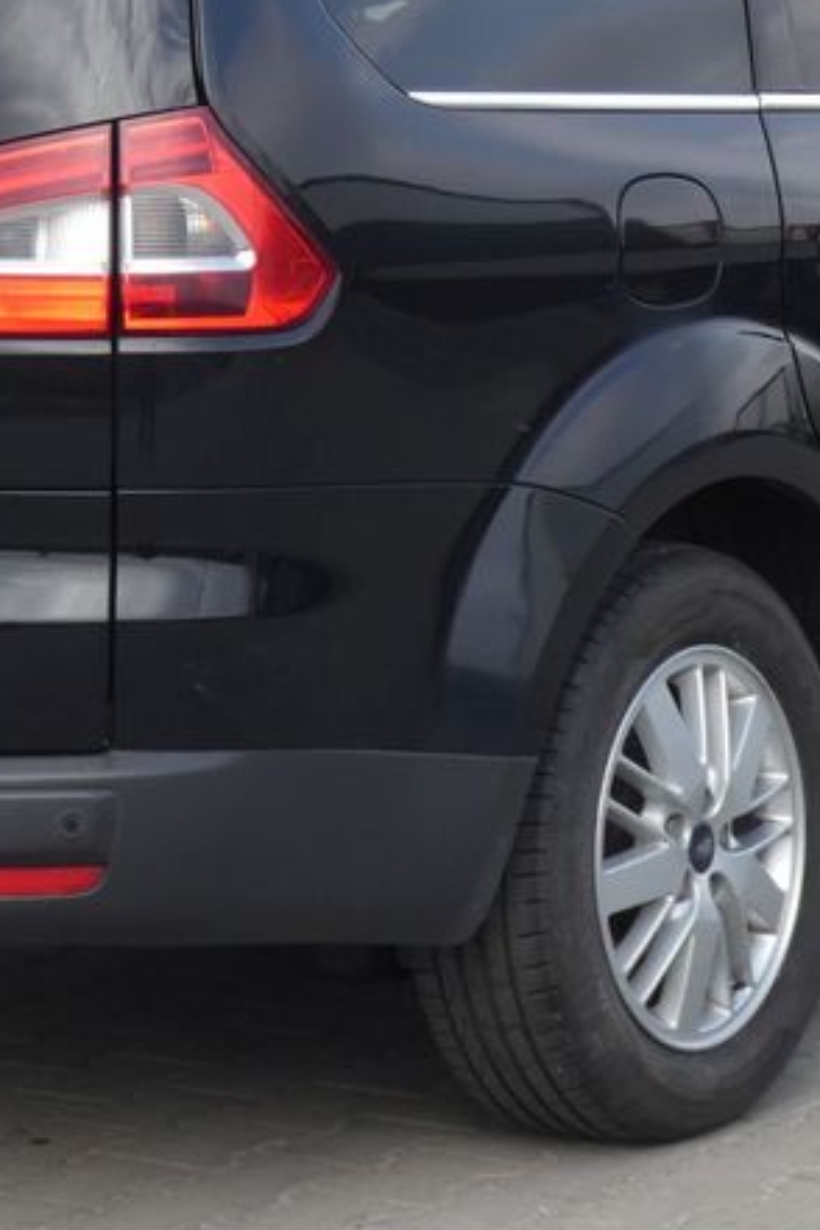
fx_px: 5945
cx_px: 424
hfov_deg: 7.9
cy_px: 240
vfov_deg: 11.8
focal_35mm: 174
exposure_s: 1/125
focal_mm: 12.9
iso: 80
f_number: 5
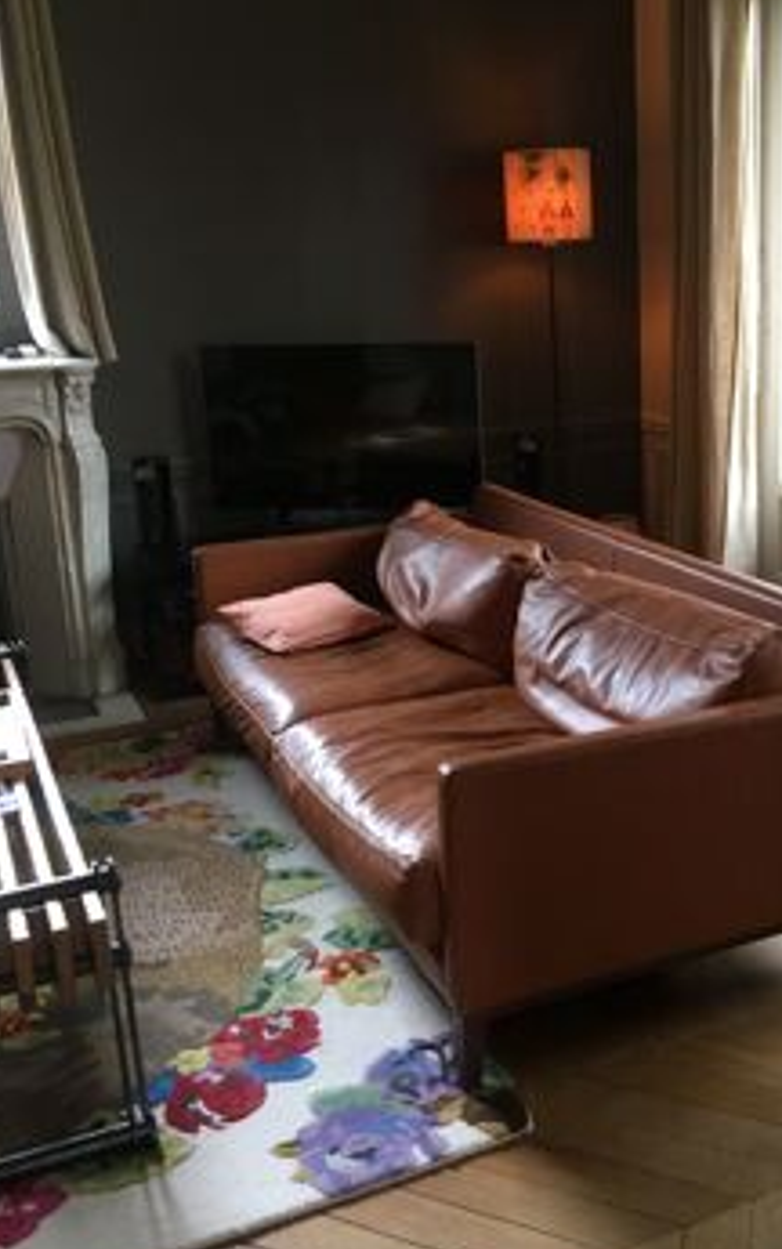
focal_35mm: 38
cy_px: 563
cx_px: 554
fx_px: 1294
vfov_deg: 51.4
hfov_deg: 33.2
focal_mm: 4.15
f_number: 2.2
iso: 125
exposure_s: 1/33
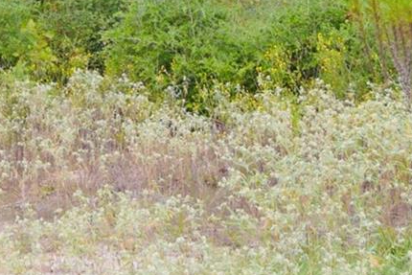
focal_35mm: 164
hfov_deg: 12.5
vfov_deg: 8.0
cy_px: -253
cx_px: 118
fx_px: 1882
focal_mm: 23
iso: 200
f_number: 3.8
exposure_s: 1/400
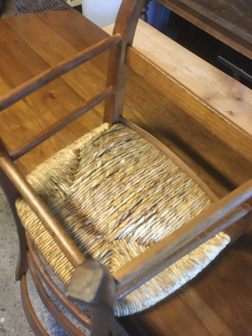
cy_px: 168
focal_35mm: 29
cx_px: 126
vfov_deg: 61.7
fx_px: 281
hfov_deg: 48.2
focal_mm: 4.15
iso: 200
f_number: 2.2
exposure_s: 1/25
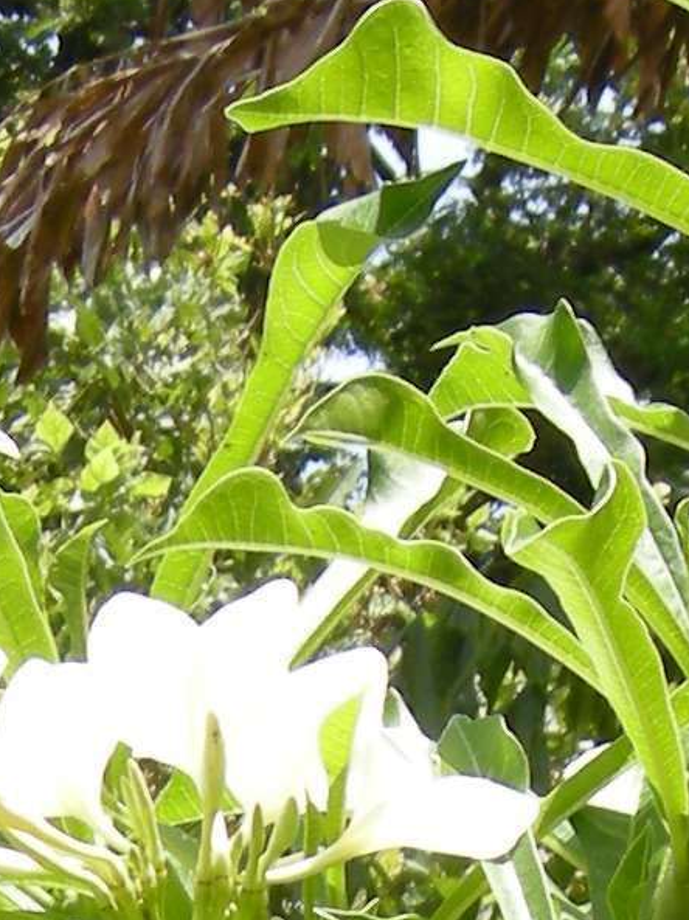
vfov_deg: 6.9
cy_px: 2191
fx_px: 7173
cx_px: 87
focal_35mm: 270
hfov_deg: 5.5
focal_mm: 8.5
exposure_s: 1/144
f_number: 4.5
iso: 64
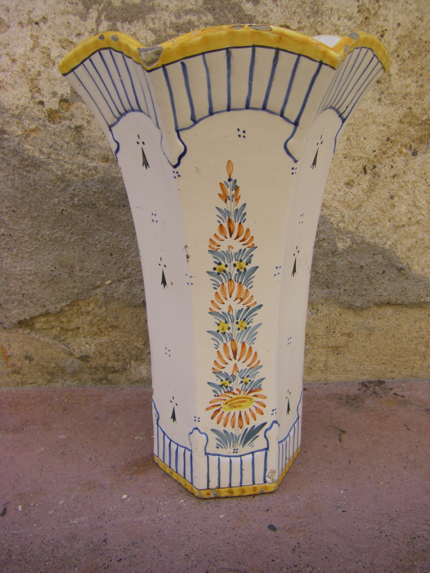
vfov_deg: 49.0
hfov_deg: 37.7
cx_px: 215
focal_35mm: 38
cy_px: 286
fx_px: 629
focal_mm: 6.3
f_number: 3.5
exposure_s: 1/100
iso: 125
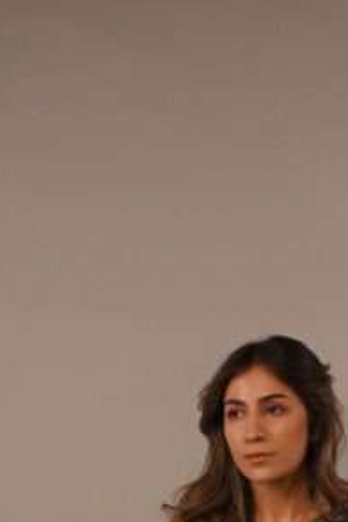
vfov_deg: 18.9
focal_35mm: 107
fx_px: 1551
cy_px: 408
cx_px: 366
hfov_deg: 12.6
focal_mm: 35
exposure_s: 1/100
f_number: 2
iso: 4000
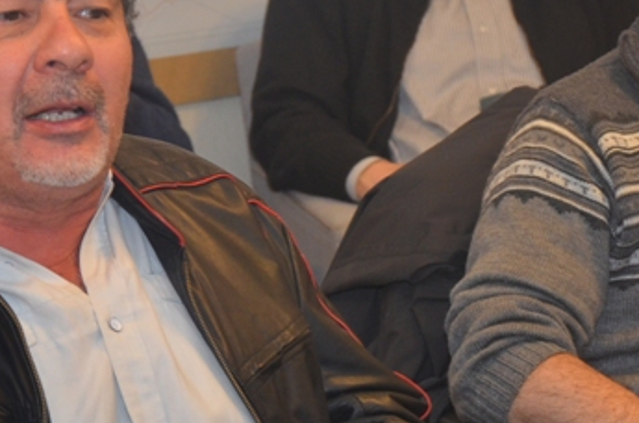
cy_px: 250
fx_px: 3576
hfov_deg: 10.2
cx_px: 387
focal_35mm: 202
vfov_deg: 6.8
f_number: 5
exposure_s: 1/60
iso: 800
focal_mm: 58
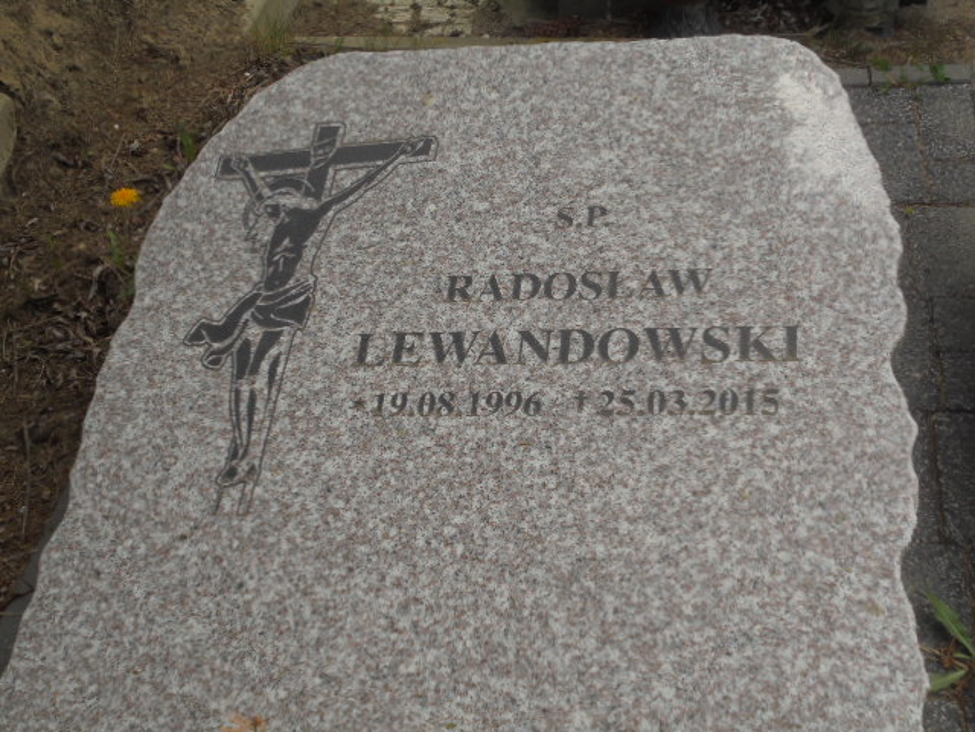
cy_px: 366
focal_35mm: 49
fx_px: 1380
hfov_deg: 38.9
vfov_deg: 29.7
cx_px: 488
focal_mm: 8.9
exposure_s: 1/500
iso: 100
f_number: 4.8
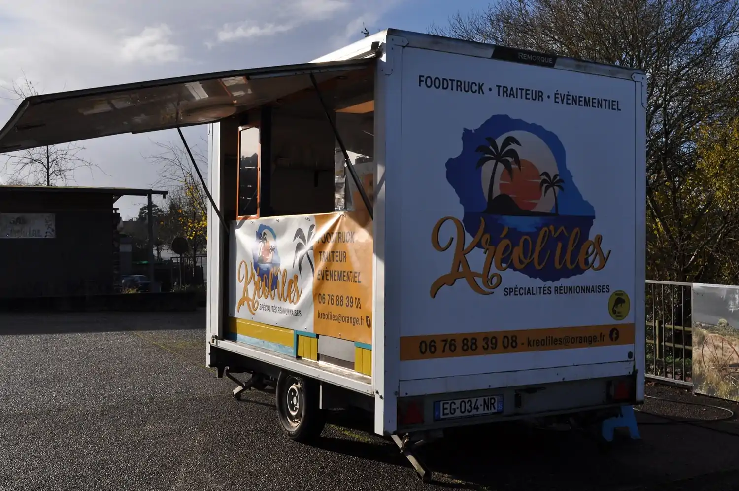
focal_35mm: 42
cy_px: 246
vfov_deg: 31.8
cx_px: 370
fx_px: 861
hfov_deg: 46.5
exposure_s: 1/500
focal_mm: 28
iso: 200
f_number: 11
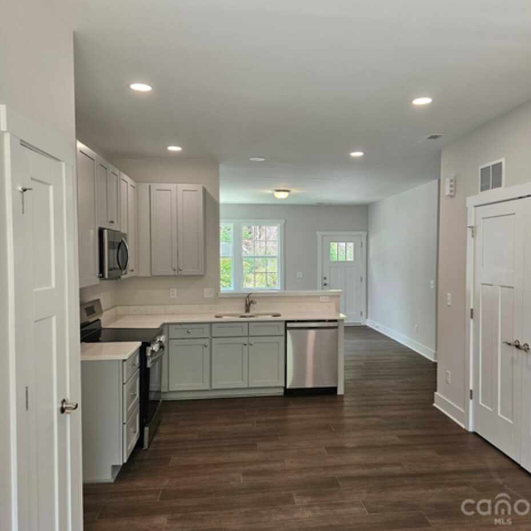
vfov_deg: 57.3
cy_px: 264
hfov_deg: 57.1
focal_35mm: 28
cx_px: 297
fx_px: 486
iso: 100
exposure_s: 1/120
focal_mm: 6.3
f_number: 1.7
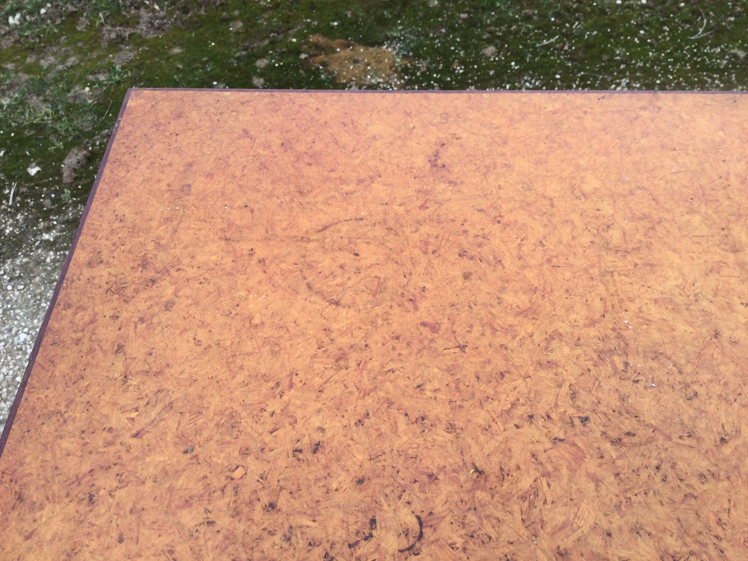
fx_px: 670
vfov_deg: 45.4
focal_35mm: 31
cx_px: 374
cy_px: 280
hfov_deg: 58.4
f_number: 2.4
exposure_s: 1/114
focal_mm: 3.3
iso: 25
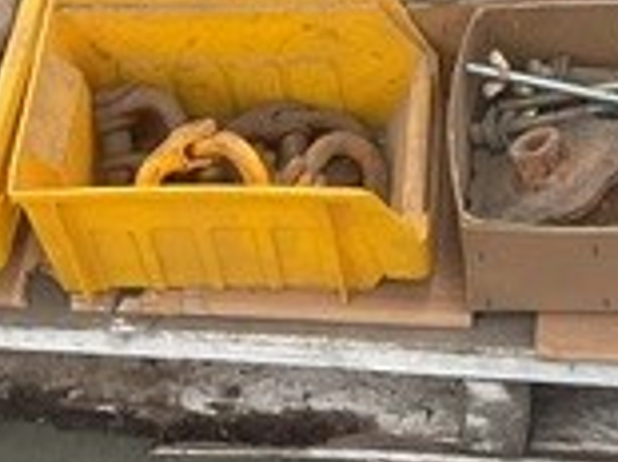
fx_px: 2141
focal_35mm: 120
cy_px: -307
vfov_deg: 11.6
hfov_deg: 16.3
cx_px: 510
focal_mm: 3
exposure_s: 1/50
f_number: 1.8
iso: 40
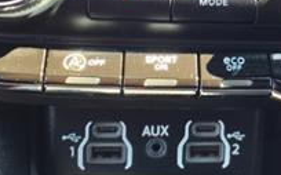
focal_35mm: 90
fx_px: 688
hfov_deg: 22.0
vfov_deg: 14.1
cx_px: 300
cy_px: -32
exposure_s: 1/40
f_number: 1.9
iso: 64
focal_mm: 3.58
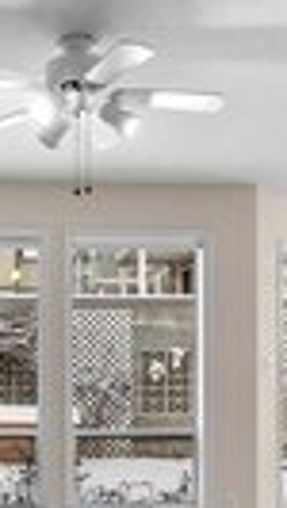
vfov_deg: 37.1
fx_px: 743
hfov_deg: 21.4
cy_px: 370
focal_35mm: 55
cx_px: 25
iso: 400
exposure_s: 1/6
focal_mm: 16
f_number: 7.1
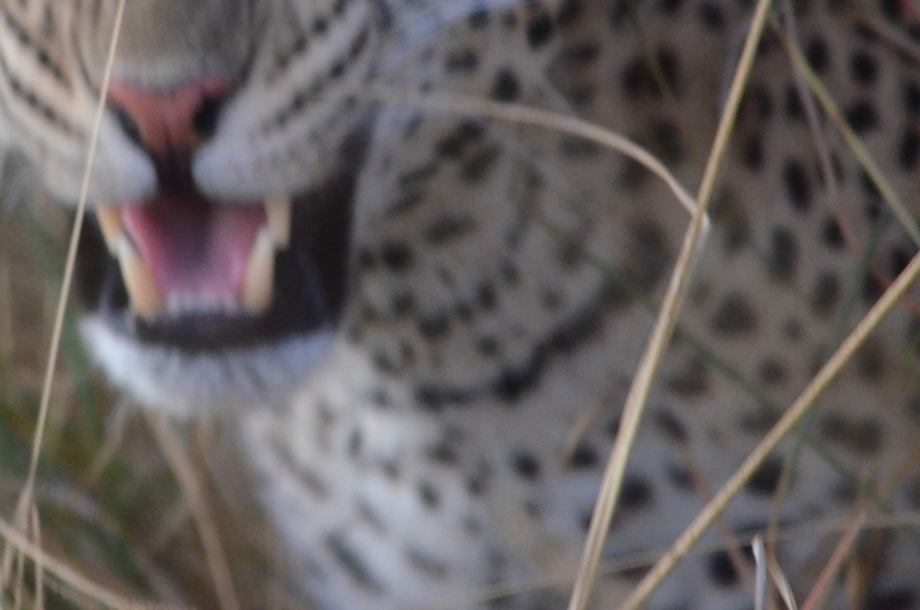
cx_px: 284
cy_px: 35
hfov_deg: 2.3
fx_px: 22445
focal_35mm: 880
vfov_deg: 1.6
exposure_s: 1/20
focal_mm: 300
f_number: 5.6
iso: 3200
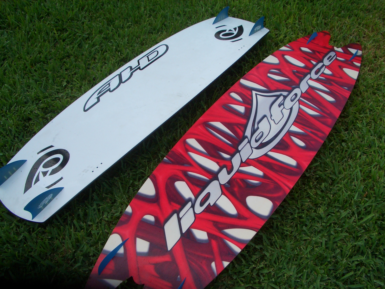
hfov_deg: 52.6
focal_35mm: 35
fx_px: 389
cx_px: 192
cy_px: 144
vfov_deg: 40.7
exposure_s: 1/500
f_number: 4.3
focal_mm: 5.8
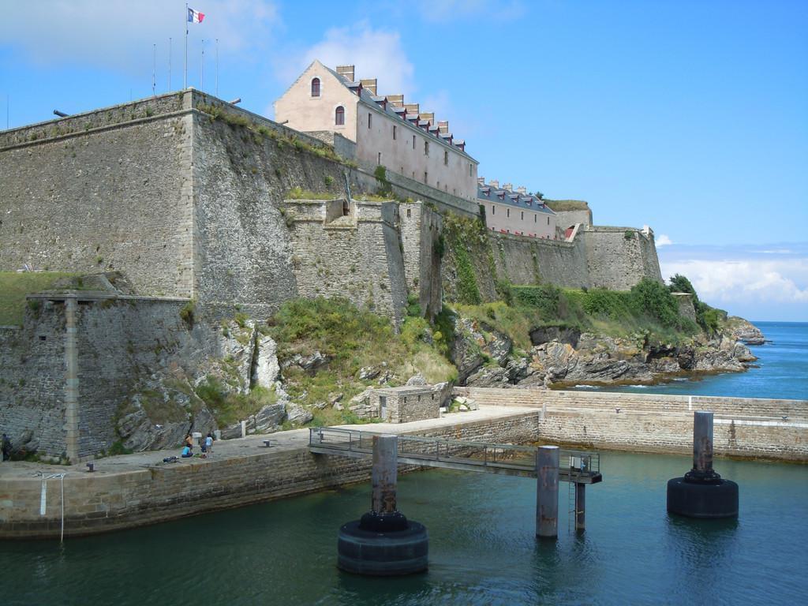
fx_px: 1050
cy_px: 303
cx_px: 404
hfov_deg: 42.1
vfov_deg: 32.2
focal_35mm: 45
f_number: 3.8
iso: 100
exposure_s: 1/800
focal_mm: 8.1
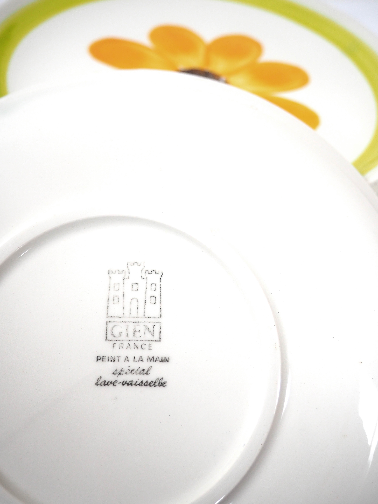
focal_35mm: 42
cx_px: 189
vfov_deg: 44.8
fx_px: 612
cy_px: 252
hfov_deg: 34.3
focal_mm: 21
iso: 500
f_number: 4.1
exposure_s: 1/80
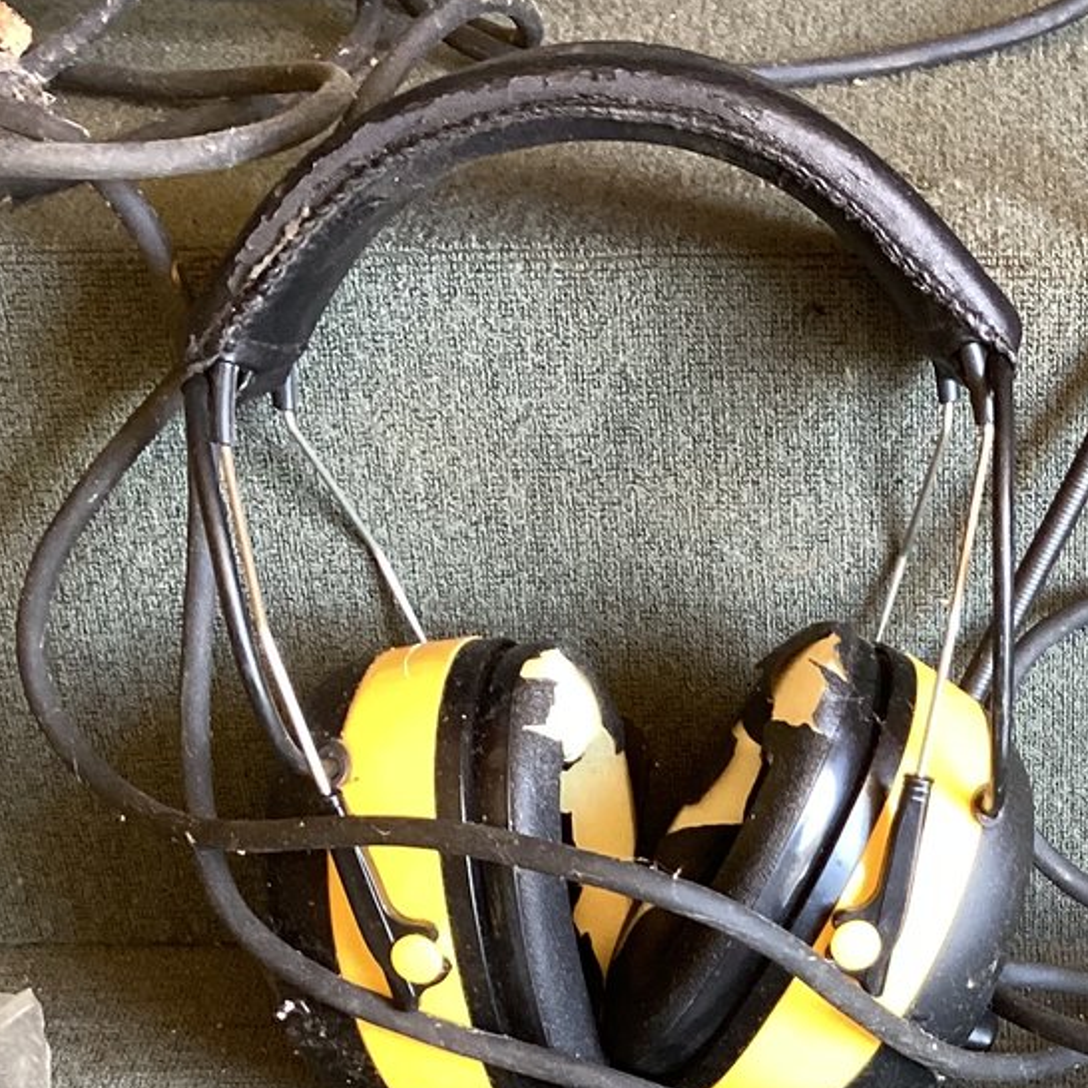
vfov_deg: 21.8
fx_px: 2703
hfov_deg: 21.8
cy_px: 1125
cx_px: 1137
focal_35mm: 76
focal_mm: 3.3
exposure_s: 1/50
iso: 200
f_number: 2.4
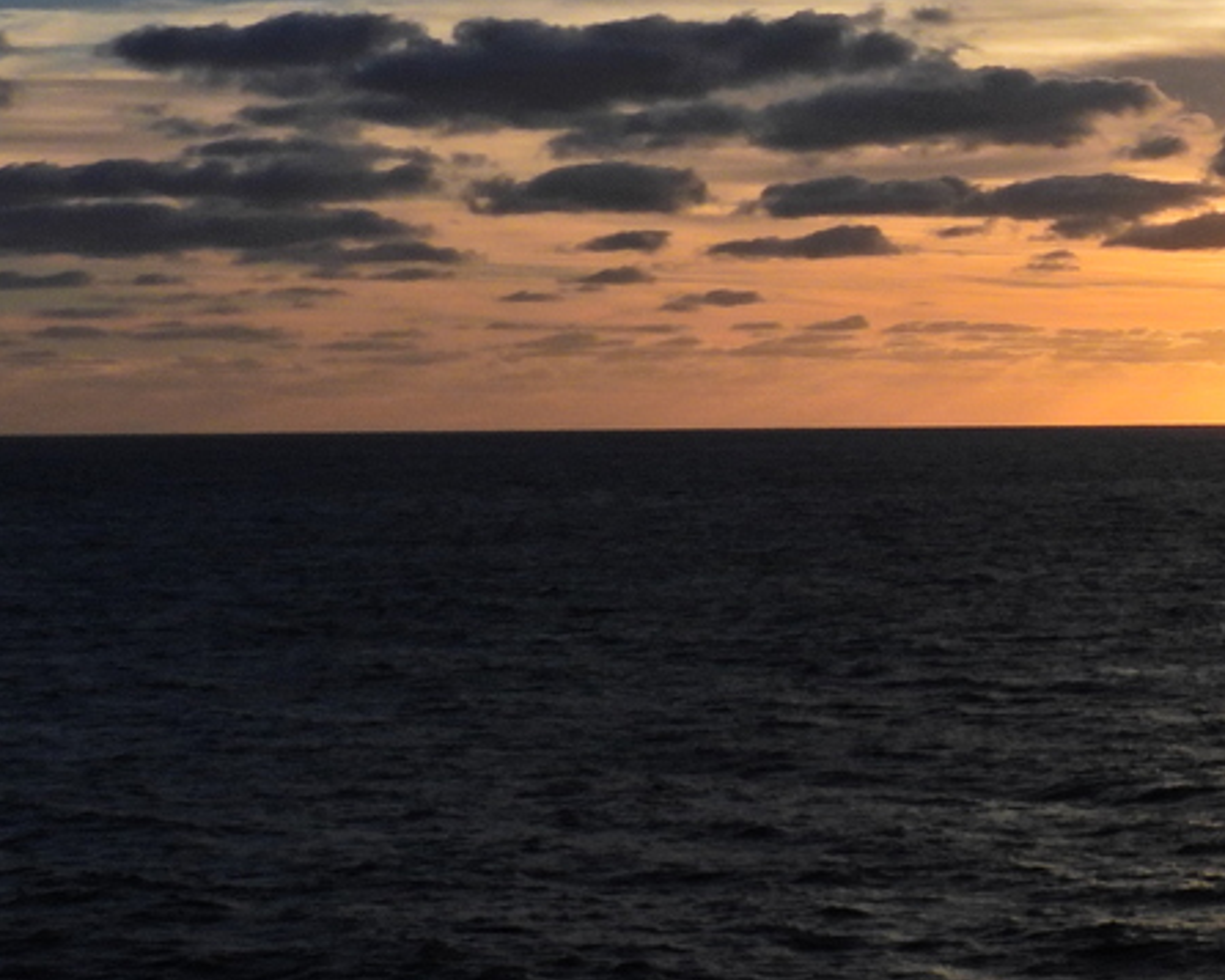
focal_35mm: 98
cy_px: 140
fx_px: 3554
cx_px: 1404
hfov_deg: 18.7
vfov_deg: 15.6
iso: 100
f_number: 5
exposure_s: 1/1600
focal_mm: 6.2
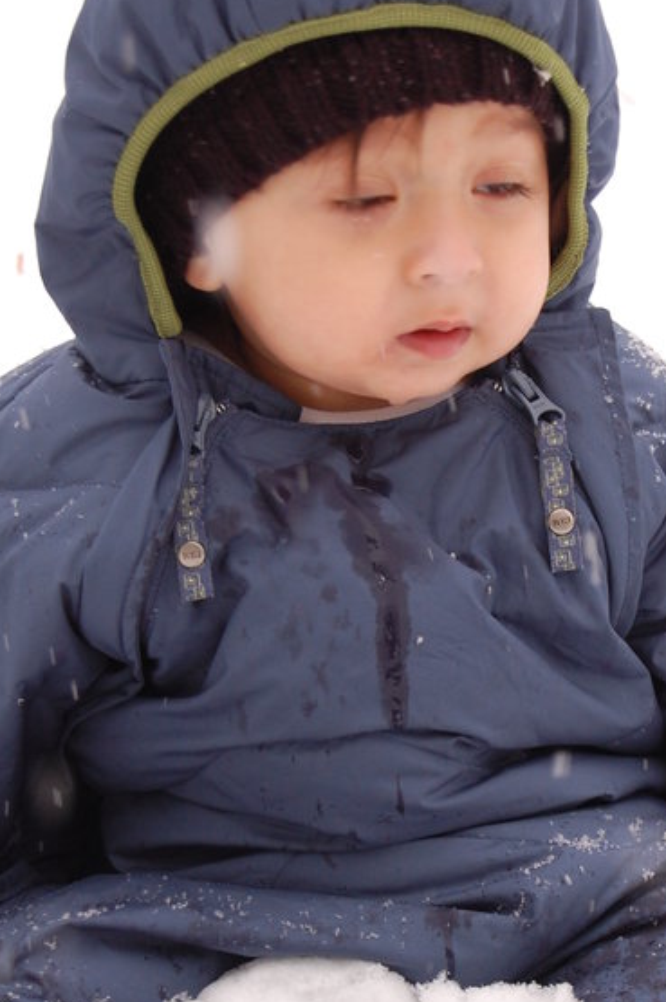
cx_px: 499
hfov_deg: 9.5
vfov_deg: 14.2
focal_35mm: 144
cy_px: 652
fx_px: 4003
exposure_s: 1/200
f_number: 7.1
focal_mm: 52
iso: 400
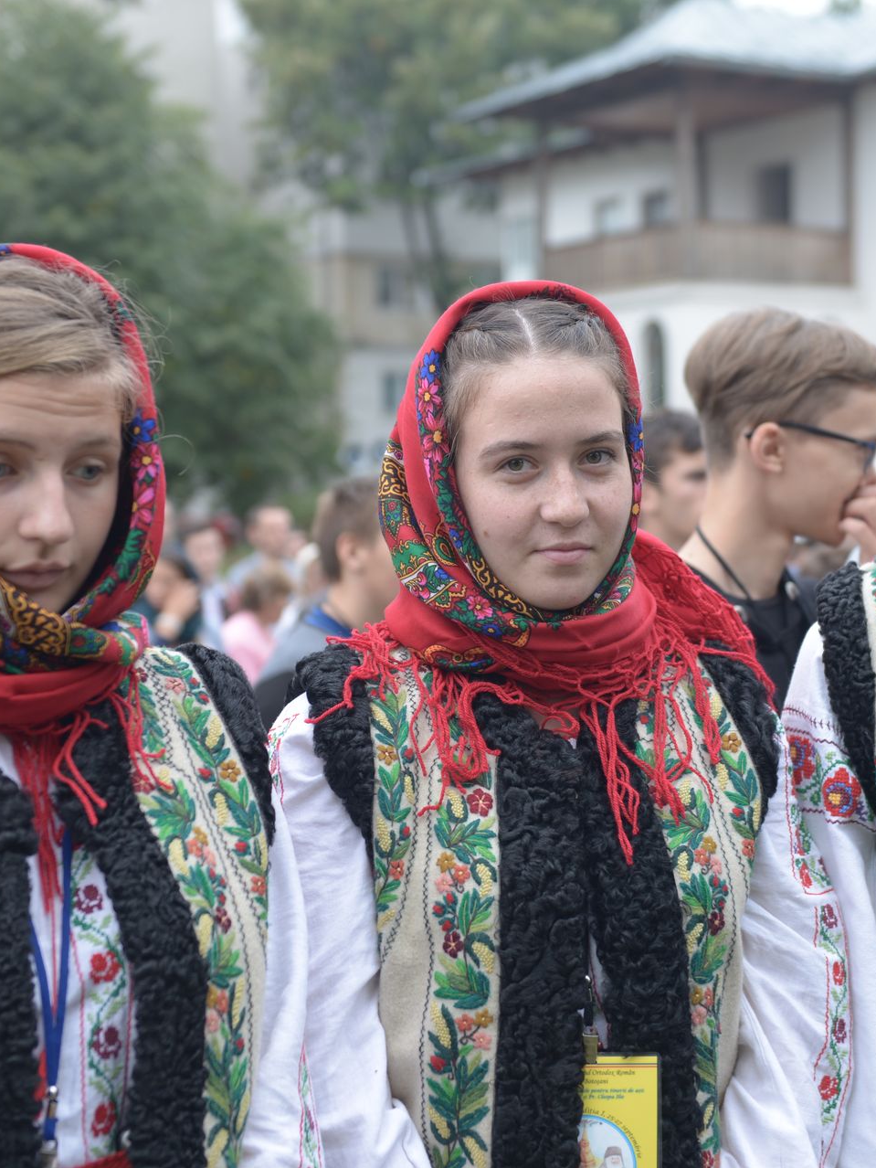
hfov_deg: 22.6
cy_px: 584
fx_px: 2192
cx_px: 517
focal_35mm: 65
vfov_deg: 29.8
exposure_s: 1/50
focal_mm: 45
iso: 125
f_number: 2.8
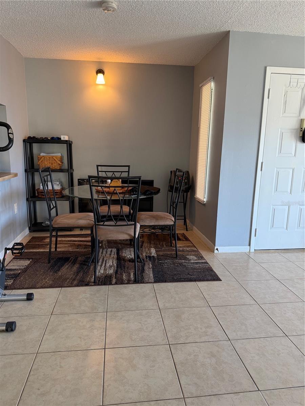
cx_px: 152
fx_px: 282
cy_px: 203
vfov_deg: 71.6
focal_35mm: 24
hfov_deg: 56.8
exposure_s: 1/60
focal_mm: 6.76
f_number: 1.78
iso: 320
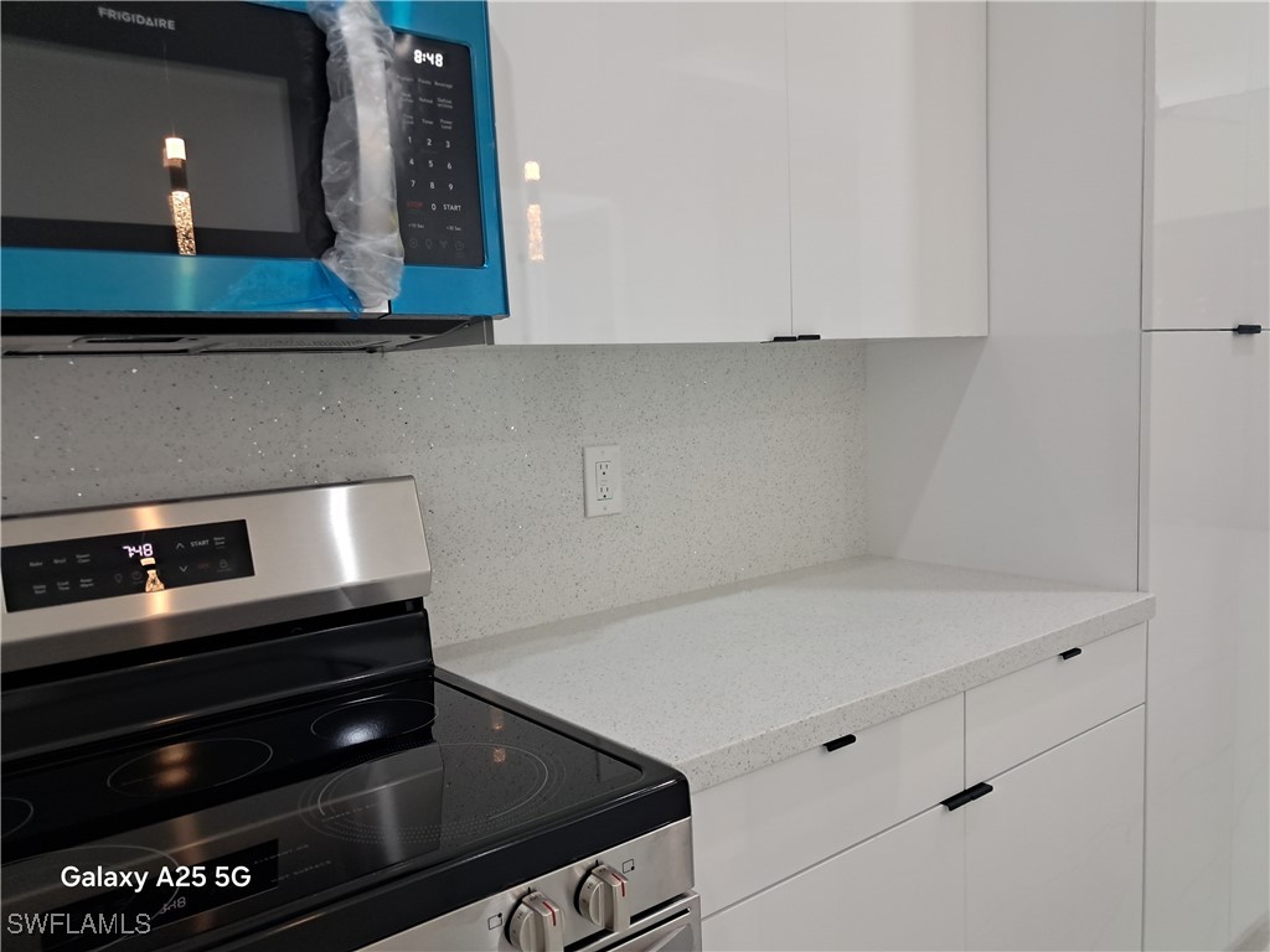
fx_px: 991
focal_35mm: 27
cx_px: 635
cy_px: 476
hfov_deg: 65.3
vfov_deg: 51.4
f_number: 1.8
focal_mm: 4
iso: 250
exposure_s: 1/50
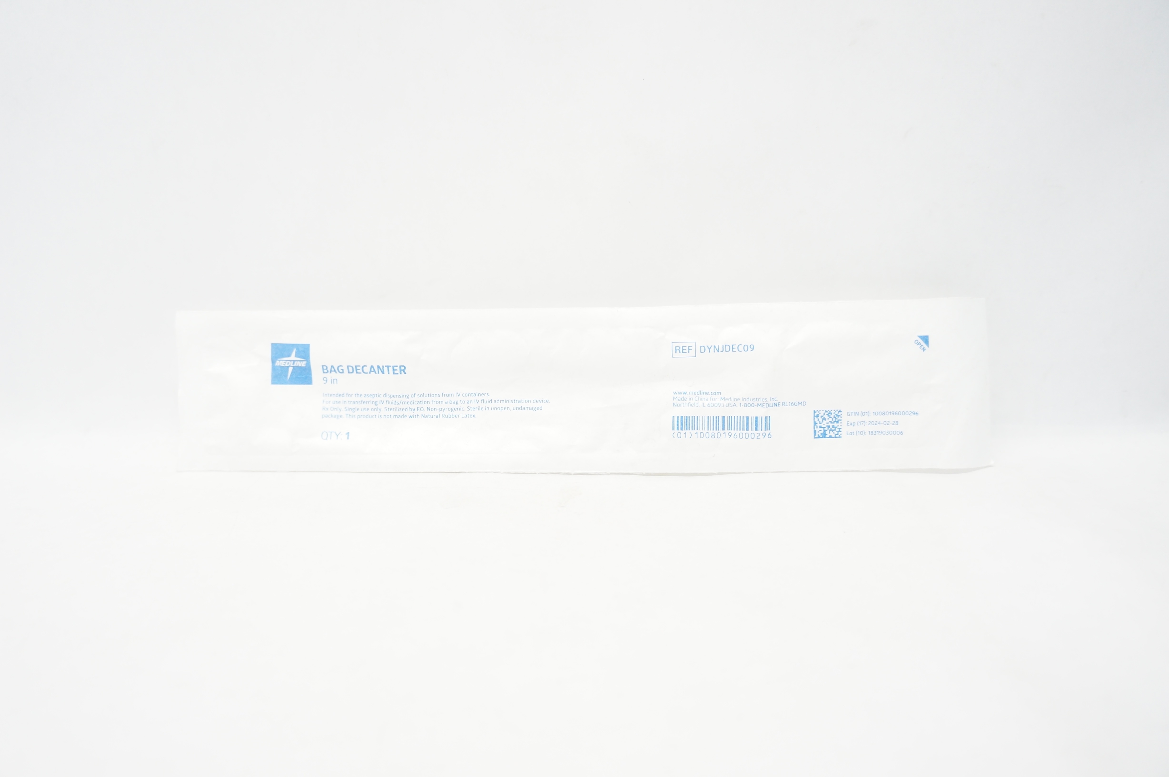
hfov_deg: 67.4
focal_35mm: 27
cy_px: 388
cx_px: 584
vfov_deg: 47.8
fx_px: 876
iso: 400
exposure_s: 1/80
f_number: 3.5
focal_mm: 18
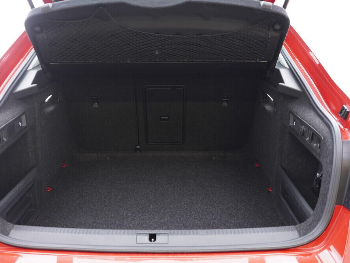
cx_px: 158
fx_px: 405
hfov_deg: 46.7
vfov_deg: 36.0
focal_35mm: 40
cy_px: 132
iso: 500
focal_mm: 24
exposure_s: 1/40
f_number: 2.8
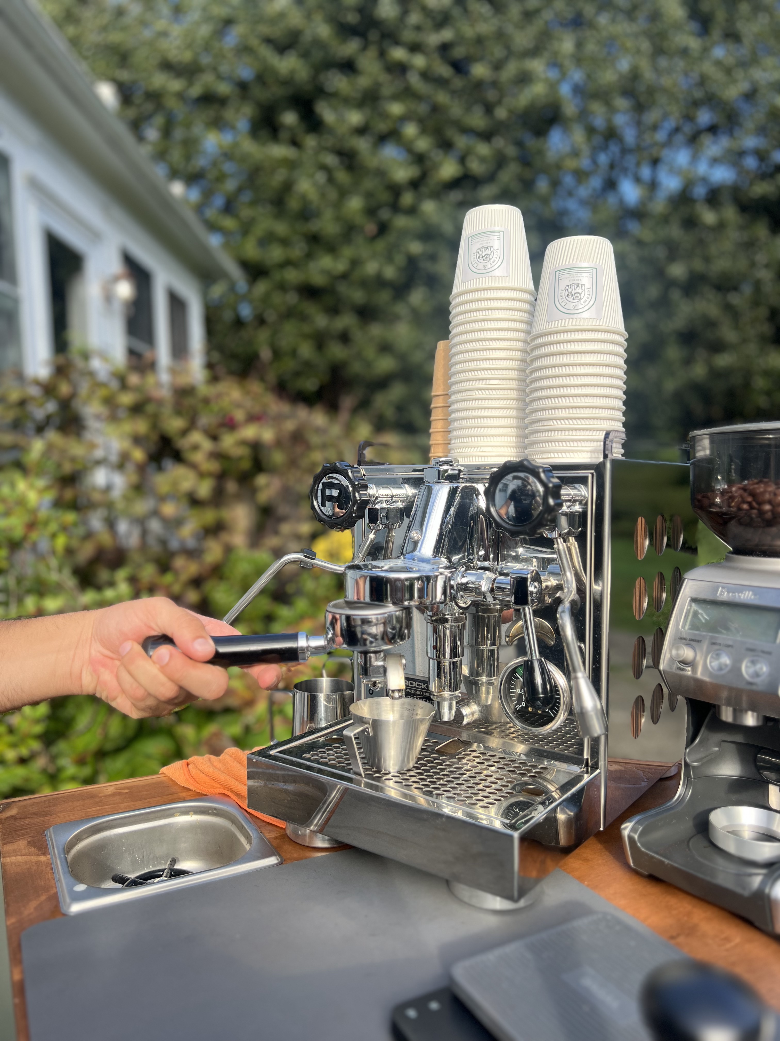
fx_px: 781
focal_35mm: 26
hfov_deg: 53.1
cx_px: 390
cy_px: 520
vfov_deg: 67.3
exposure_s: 1/827
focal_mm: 5.7
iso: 50
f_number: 1.5
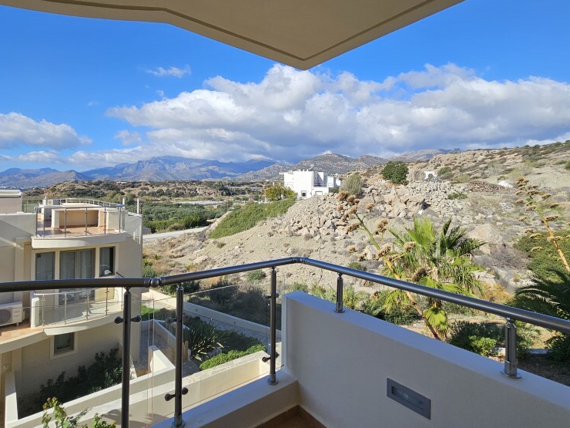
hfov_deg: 87.7
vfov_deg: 71.3
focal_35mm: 18
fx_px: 296
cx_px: 280
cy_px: 187
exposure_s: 1/2745
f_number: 2.2
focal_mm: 2.2
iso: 50
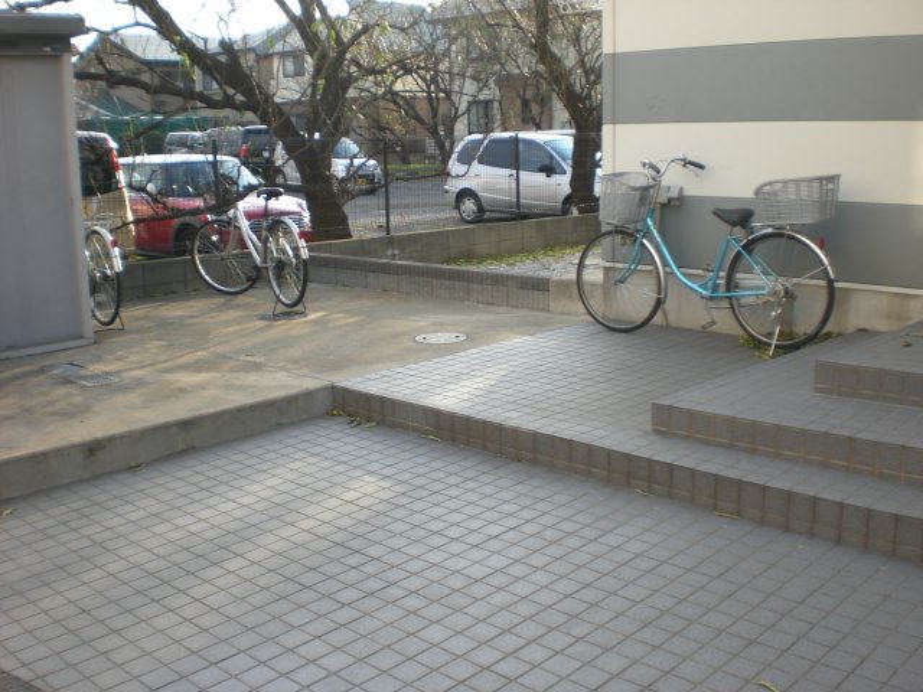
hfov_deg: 49.0
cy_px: 346
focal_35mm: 38
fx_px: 1013
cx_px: 462
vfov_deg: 37.7
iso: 50
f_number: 3.1
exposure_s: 1/160
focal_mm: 6.3
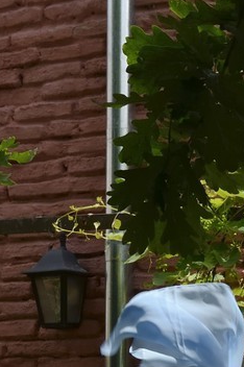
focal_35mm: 159
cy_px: 561
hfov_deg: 8.2
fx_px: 1620
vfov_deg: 12.3
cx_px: 484
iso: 400
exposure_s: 1/320
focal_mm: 35
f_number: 11
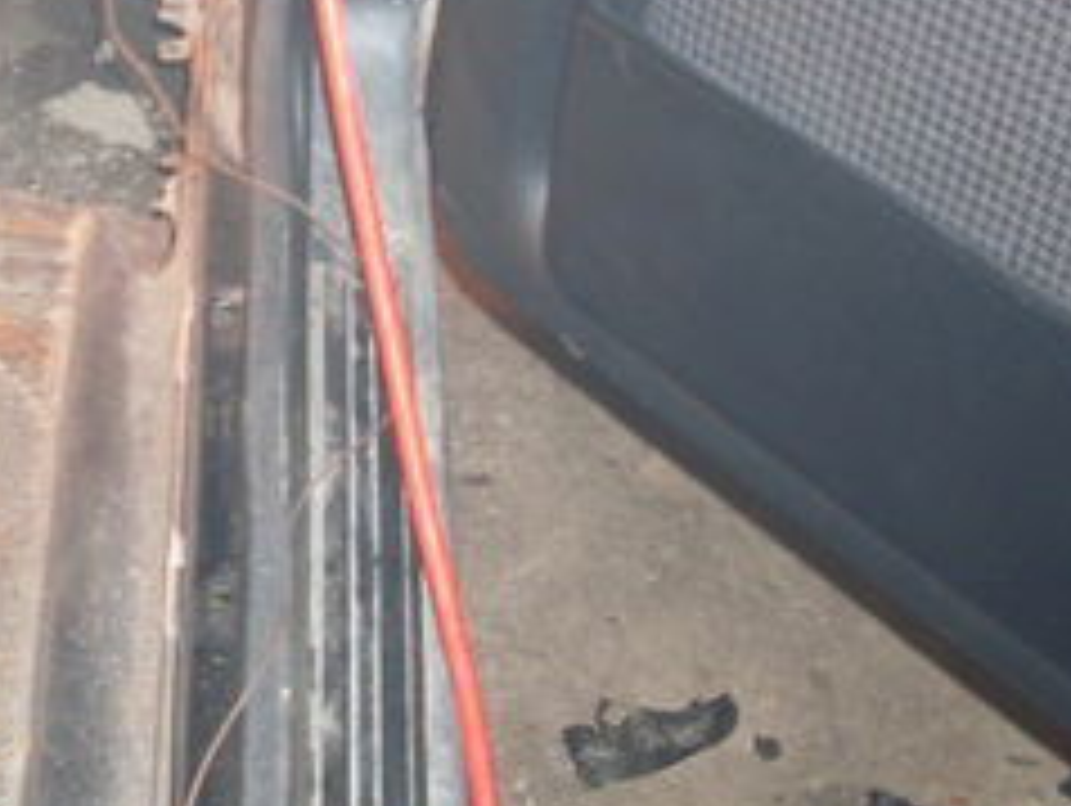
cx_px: -58
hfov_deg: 18.6
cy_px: 41
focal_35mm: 102
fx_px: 3159
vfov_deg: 14.3
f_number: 2.8
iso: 120
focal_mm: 6.3
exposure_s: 1/45
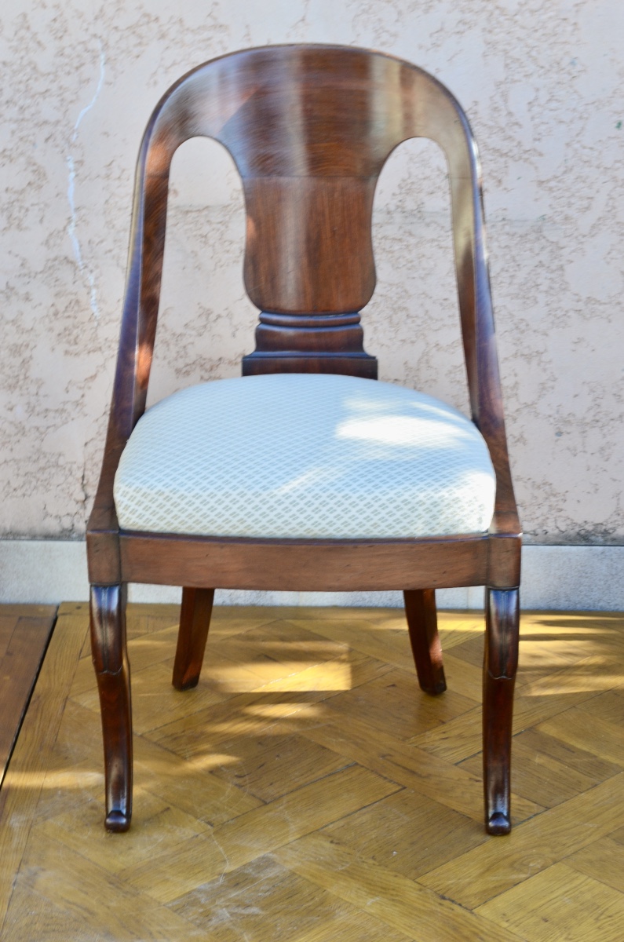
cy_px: 471
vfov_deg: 26.0
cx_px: 312
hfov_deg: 17.4
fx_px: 2037
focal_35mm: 78
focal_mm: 52
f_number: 10
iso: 320
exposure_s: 1/60
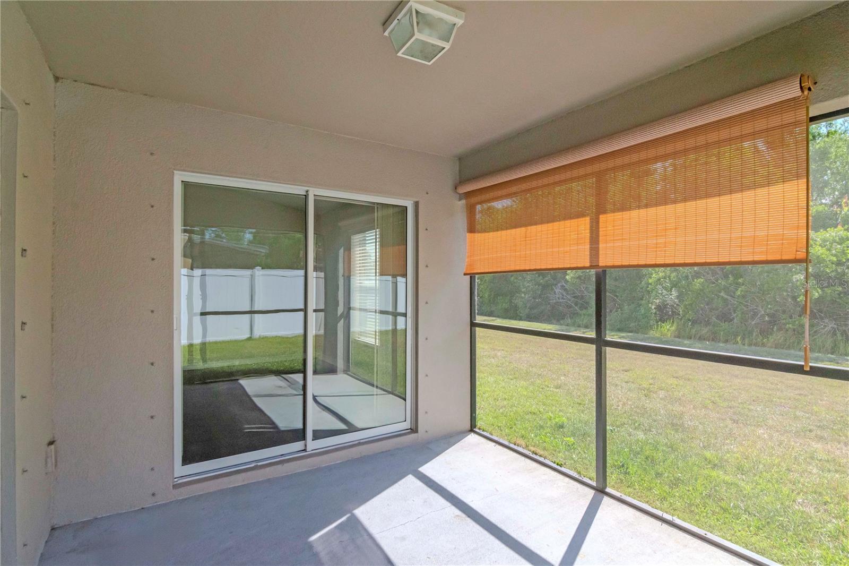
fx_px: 389
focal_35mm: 16
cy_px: 283
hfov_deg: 95.0
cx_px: 424
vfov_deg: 72.0
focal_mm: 11
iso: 1000
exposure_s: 1/500
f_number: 11
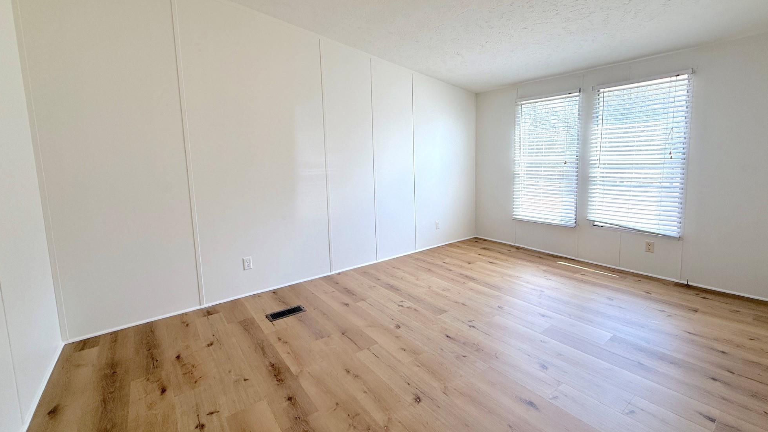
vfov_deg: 66.9
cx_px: 396
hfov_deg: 99.3
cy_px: 194
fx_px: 326
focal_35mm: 16
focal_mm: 2.22
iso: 64
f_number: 2.2
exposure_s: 1/267
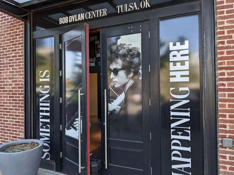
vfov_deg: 51.4
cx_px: 117
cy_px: 88
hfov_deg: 65.3
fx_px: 183
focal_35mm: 27
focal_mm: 4.38
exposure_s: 1/239
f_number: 1.73
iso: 50
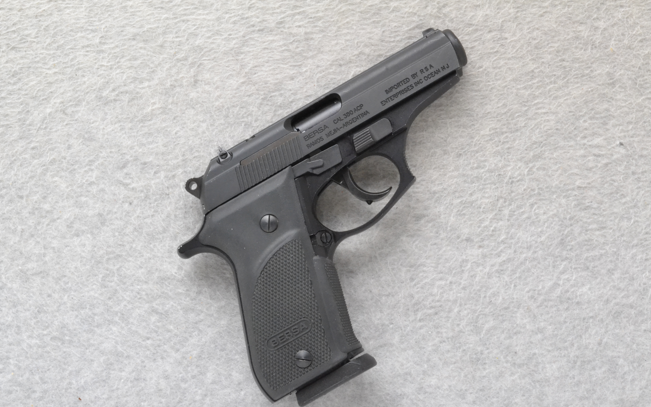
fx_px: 1233
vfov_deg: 18.7
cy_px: 213
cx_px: 324
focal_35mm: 70
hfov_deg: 29.6
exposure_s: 1/60
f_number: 20
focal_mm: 45
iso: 3200
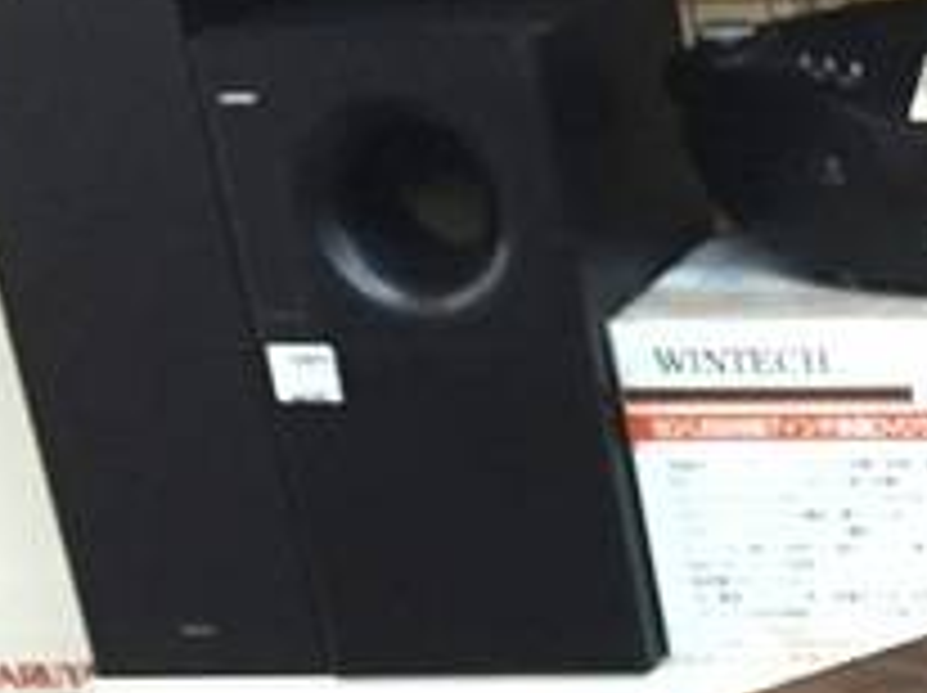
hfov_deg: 13.4
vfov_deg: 10.5
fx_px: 3397
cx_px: 1832
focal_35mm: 127
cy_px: 1487
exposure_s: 1/30
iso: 250
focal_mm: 4.15
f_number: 2.2
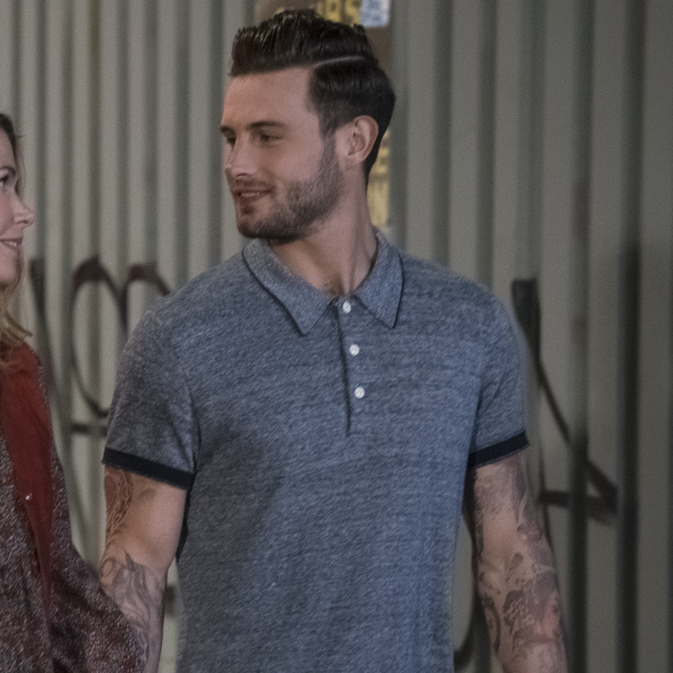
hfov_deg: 11.3
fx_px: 3343
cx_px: -86
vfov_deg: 11.5
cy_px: 542
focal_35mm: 152
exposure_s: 1/125
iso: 4000
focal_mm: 69
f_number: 2.8
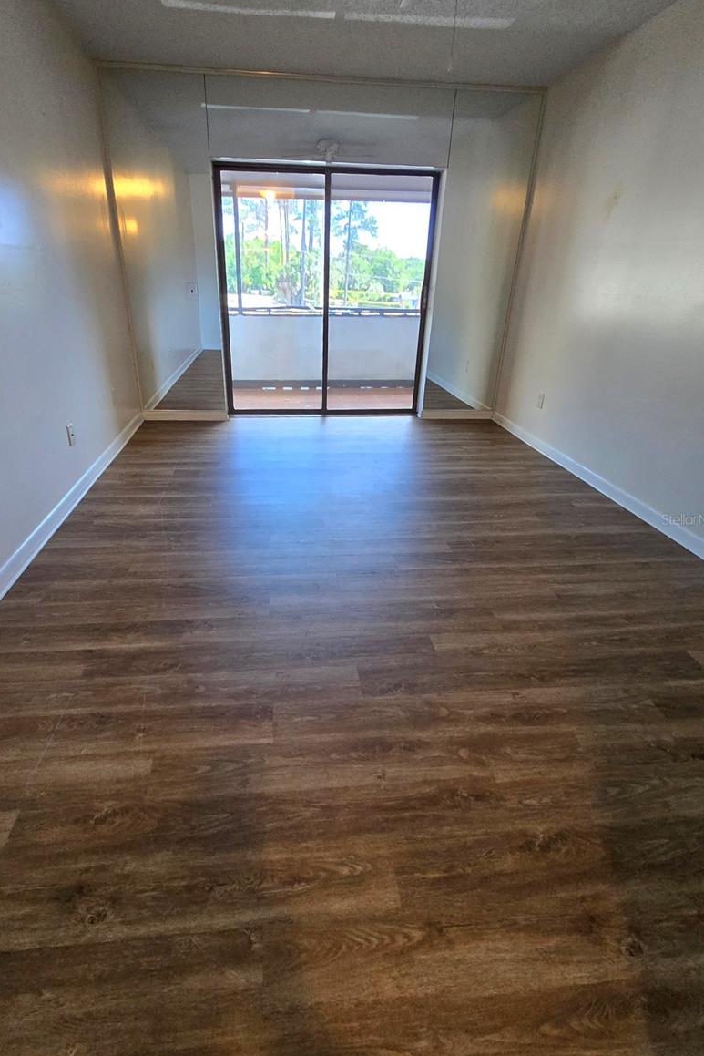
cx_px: 316
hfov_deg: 81.0
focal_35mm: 14
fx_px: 411
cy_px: 519
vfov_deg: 104.2
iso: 640
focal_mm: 2.2
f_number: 2.2
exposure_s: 1/60.2
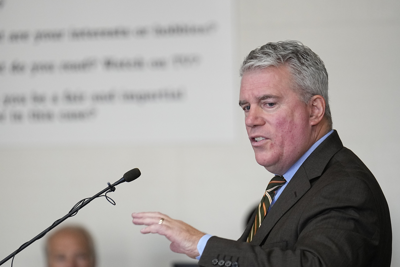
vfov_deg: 5.0
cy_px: 134
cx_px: 200
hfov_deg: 7.4
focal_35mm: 277
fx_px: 3078
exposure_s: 1/400
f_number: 2.8
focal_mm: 185
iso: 2500
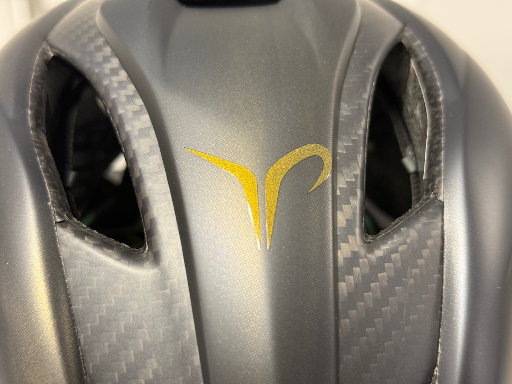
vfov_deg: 30.3
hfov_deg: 39.7
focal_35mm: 48
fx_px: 710
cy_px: 192
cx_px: 256
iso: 80
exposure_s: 1/50
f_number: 1.78
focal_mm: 6.76
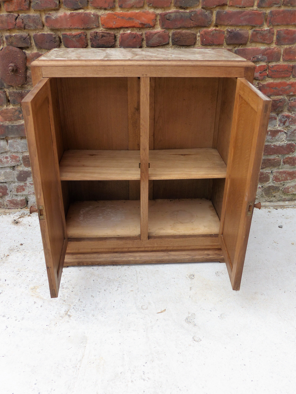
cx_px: 148
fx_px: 353
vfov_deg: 58.4
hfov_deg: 45.4
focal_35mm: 31
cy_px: 197
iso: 100
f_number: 4
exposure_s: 1/160
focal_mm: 5.5
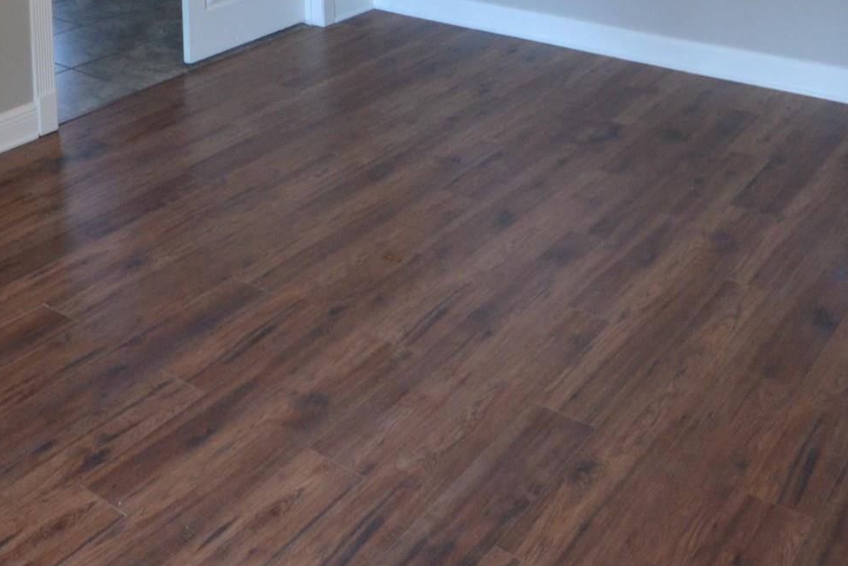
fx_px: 1107
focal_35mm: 47
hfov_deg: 41.4
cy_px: -244
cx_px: 286
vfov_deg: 23.8
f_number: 3.5
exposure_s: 1/60
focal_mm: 10
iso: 500
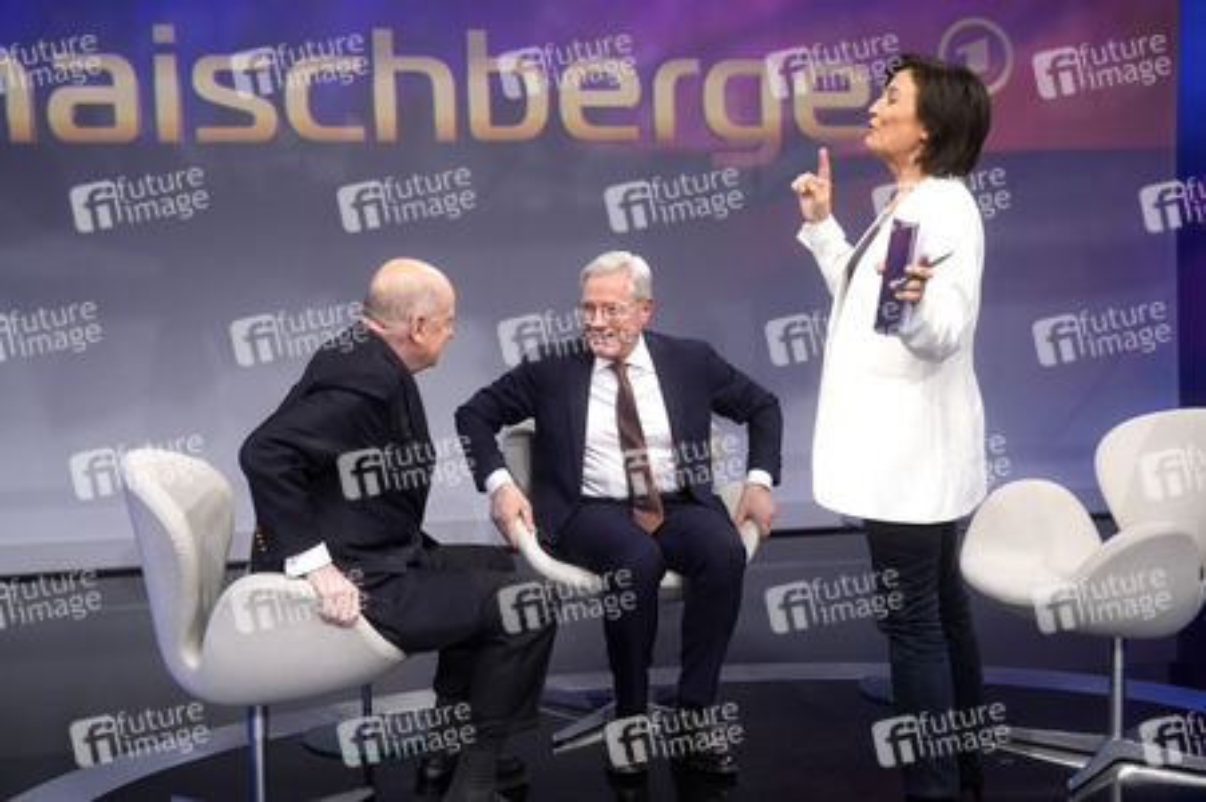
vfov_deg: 29.8
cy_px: 401
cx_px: 603
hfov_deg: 43.6
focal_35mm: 45
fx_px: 1506
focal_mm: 30
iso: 640
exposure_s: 1/200
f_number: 2.2
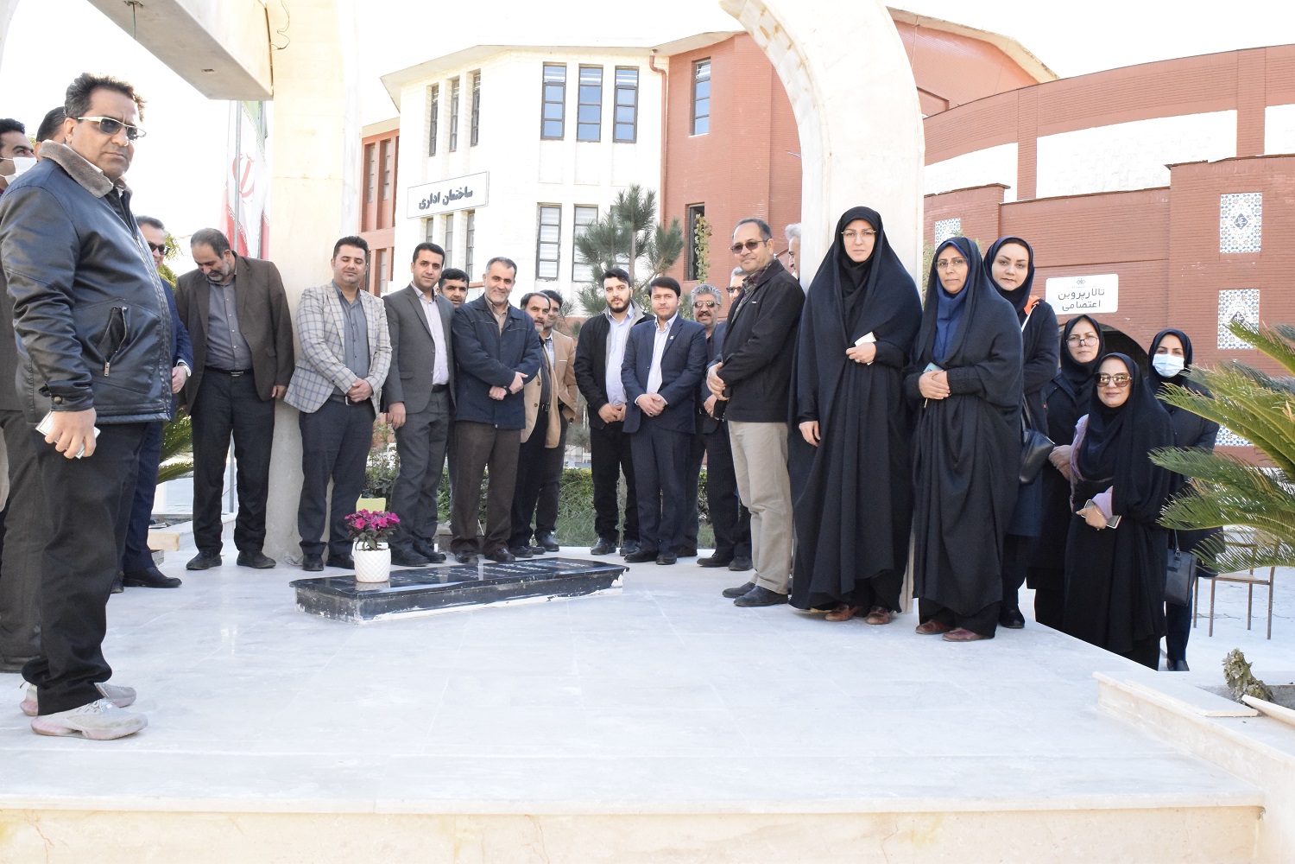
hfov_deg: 57.2
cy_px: 432
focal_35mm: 33
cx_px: 648
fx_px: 1187
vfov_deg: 40.0
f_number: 13
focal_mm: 22
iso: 5000
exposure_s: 1/640
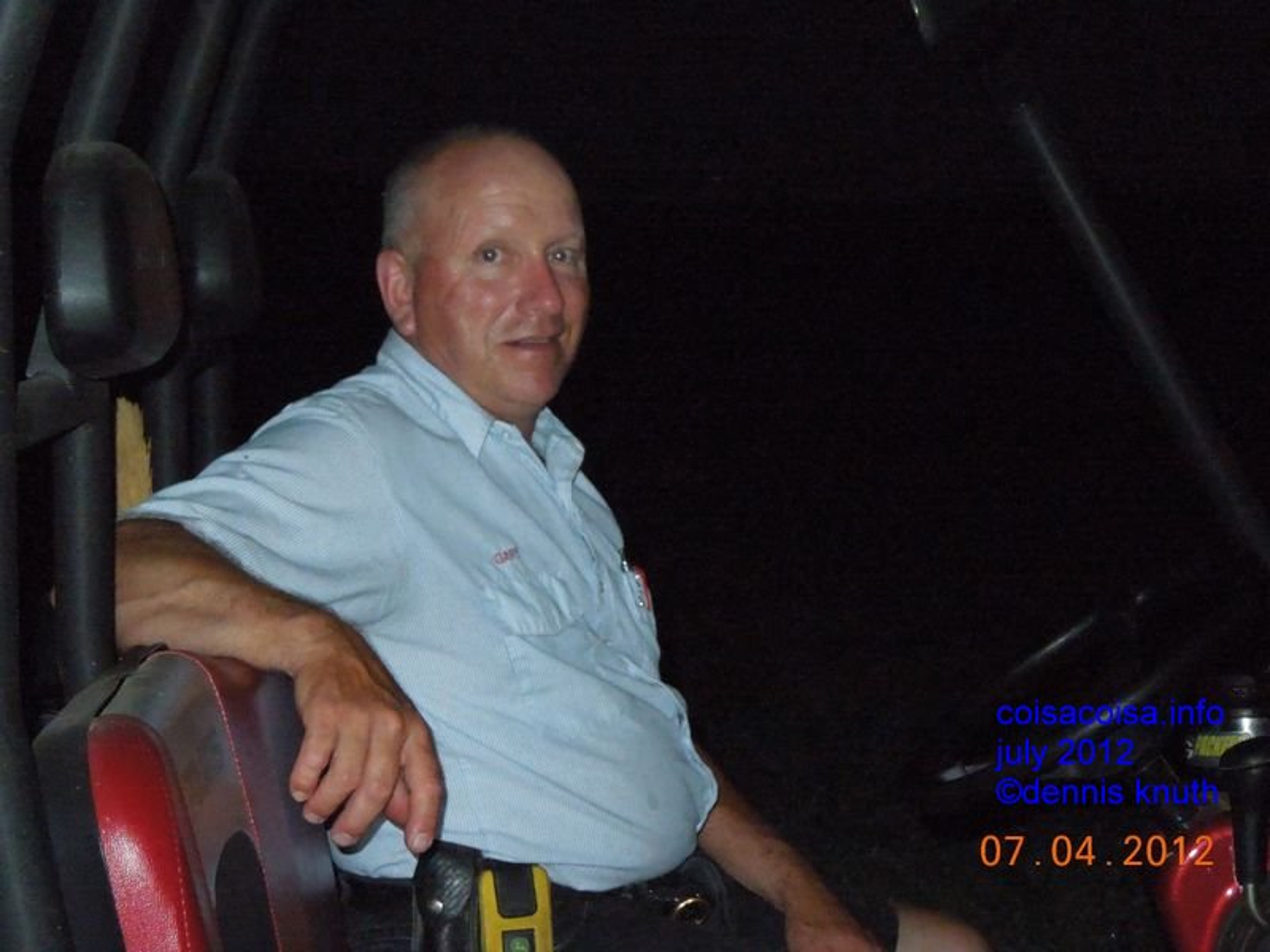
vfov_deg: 16.6
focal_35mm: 89
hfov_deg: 22.0
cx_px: 635
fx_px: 3265
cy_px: 476
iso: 3200
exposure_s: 1/4
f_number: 4.6
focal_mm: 16
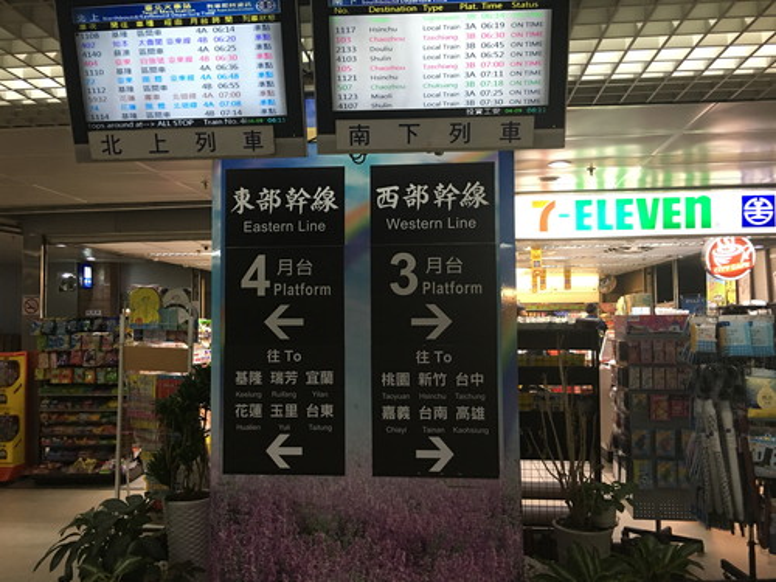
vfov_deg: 48.2
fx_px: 650
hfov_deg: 61.7
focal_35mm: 29
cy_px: 291
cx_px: 388
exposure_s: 1/15
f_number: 2.2
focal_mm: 4.15
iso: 64
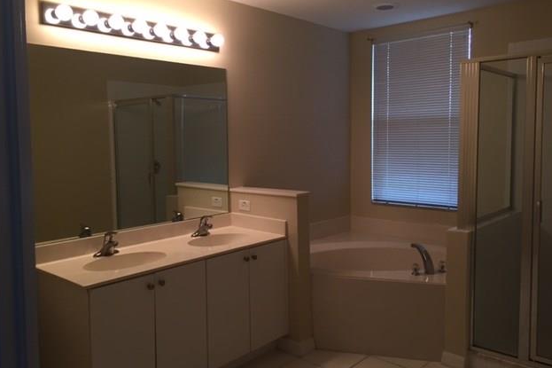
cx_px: 271
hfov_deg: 60.3
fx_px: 475
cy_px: 169
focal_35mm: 31
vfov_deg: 42.3
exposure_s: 1/30
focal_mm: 4.15
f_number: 2.2
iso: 40
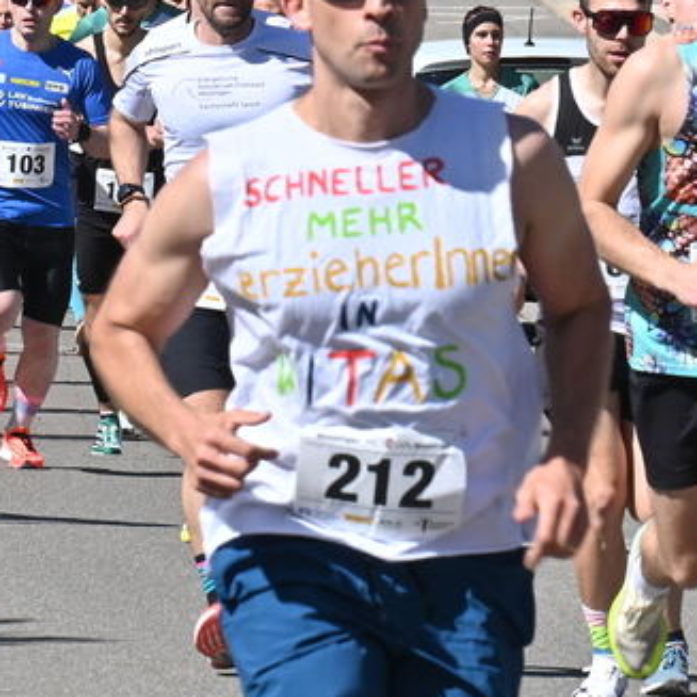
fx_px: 13486
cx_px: -40
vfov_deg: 3.0
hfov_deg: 3.0
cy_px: 63
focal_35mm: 592
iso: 640
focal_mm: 190
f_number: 22
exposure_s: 1/320
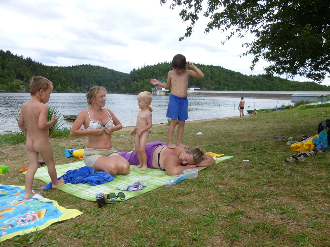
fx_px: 238
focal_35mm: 25
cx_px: 165
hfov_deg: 69.4
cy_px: 124
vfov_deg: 54.9
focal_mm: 4.5
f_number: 3.1
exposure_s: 1/200
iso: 100
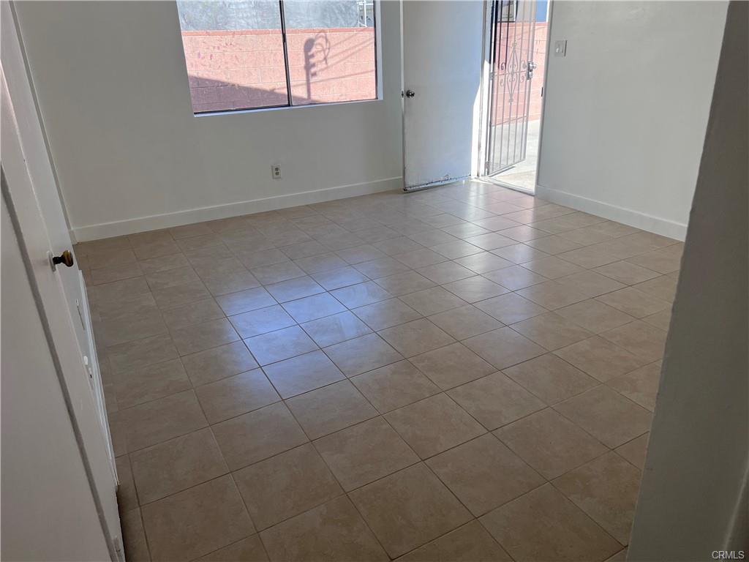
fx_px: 563
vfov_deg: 53.1
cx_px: 374
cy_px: 281
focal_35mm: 26
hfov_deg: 67.3
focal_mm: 5.7
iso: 50
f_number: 1.5
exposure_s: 1/696
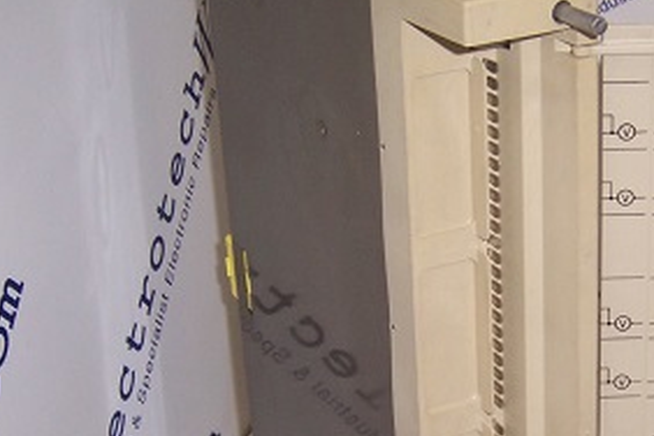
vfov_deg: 16.0
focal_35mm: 85
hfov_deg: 23.7
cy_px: 341
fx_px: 1544
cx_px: 482
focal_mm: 6.2
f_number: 2.8
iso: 80
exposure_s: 1/60
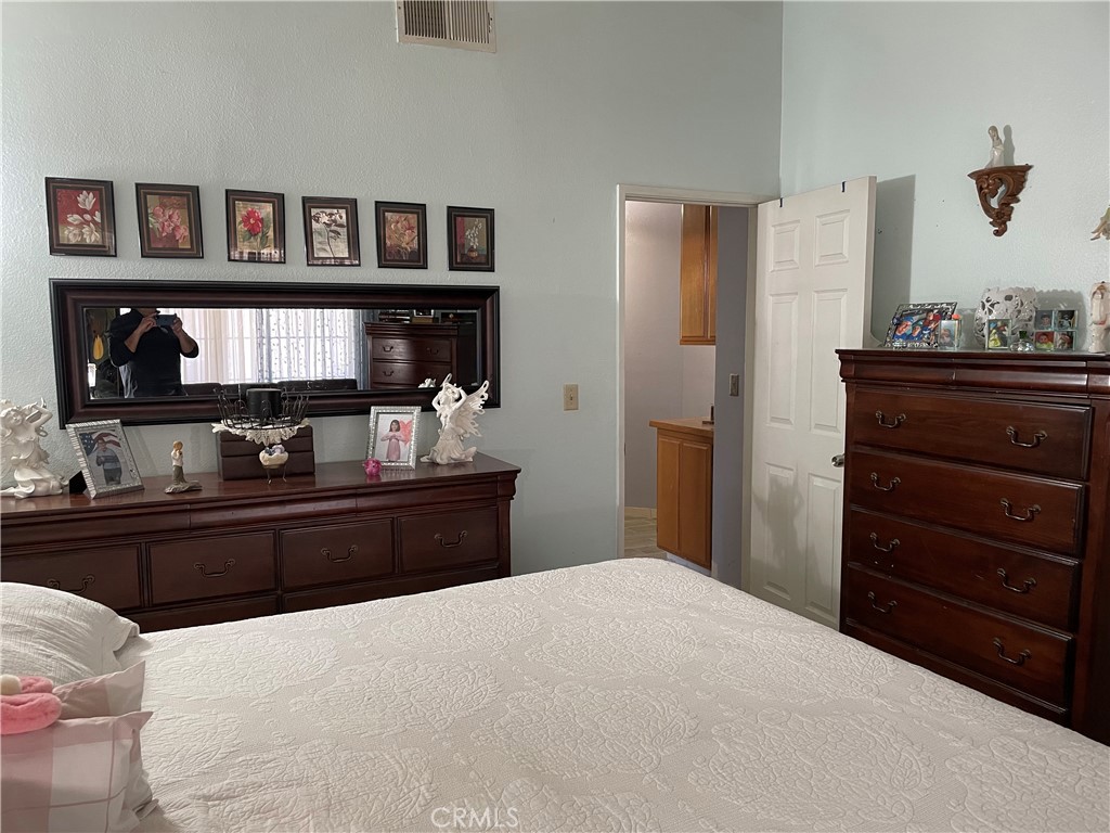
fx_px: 834
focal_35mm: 26
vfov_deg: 53.1
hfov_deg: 67.3
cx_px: 555
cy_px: 416
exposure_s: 1/60
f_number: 1.6
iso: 200
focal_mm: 4.2
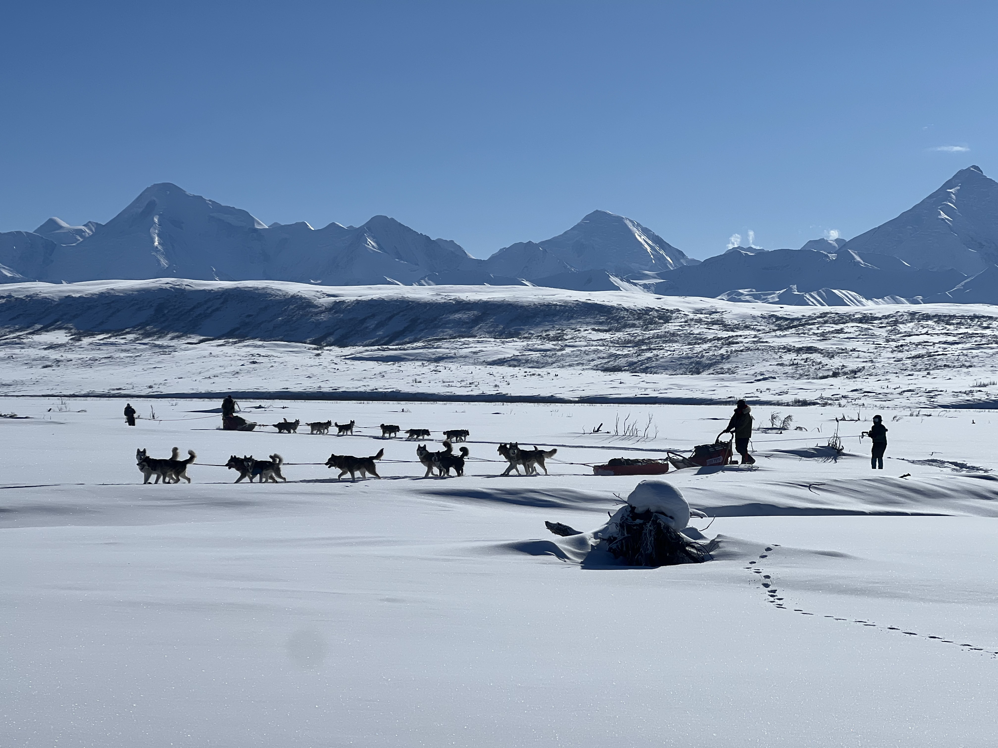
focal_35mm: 77
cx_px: 499
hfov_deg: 25.3
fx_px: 2220
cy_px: 374
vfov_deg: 19.1
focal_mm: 9
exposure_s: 1/3311
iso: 25
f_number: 2.8
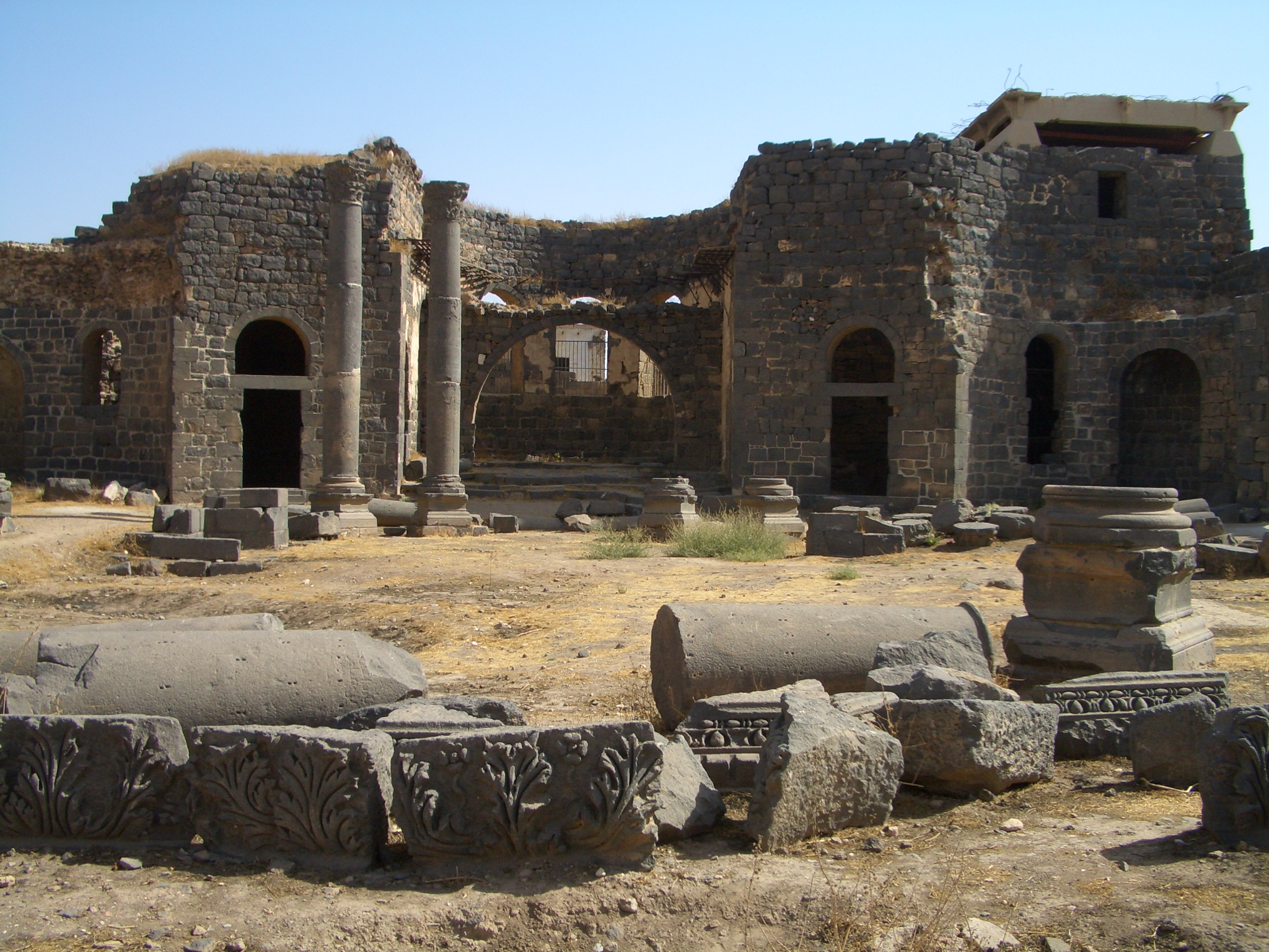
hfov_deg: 52.6
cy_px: 476
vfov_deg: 40.7
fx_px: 1283
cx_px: 634
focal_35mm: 35
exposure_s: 1/400
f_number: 4.3
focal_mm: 5.8
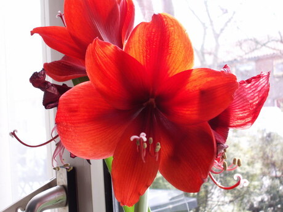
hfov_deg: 38.2
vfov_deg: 29.1
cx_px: 142
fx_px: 409
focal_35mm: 50
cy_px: 106
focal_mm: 8.39
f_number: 3.2
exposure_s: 1/40
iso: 100
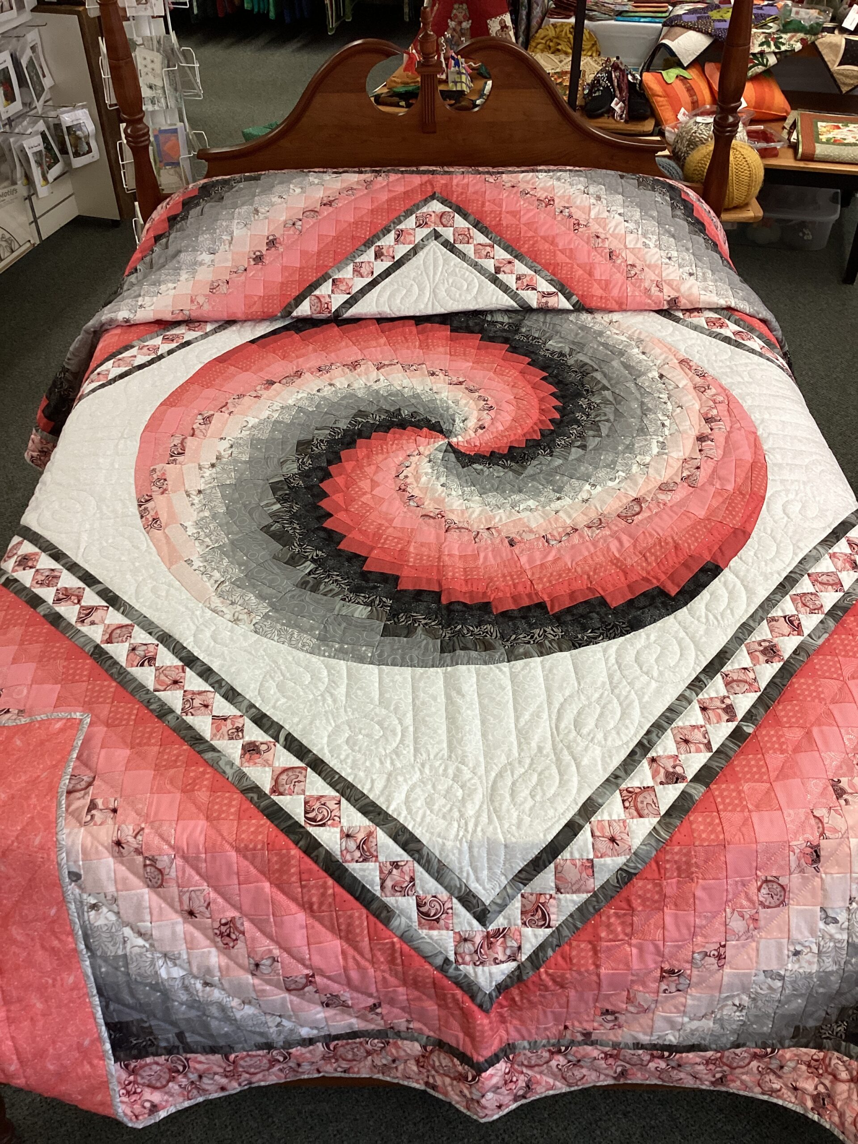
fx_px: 1024
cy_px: 572
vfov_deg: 58.4
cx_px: 429
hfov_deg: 45.4
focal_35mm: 31
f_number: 2.4
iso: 80
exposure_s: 1/60
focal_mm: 3.3
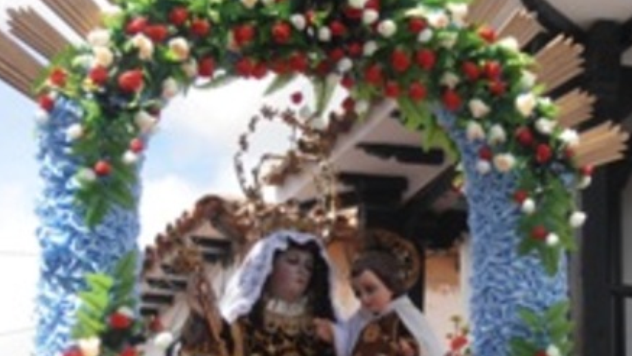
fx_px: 2967
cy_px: 202
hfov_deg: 12.1
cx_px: 405
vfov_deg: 6.9
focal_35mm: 177
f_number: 5.5
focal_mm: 19.64
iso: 80
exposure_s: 1/320
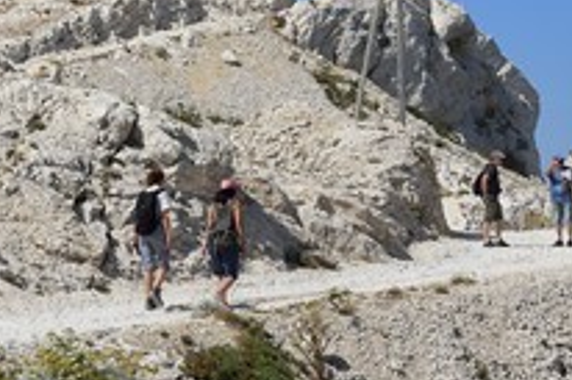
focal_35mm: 167
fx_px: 2651
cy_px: 67
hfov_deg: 12.2
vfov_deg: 8.2
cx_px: 50
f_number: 13
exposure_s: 1/400
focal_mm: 82
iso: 200
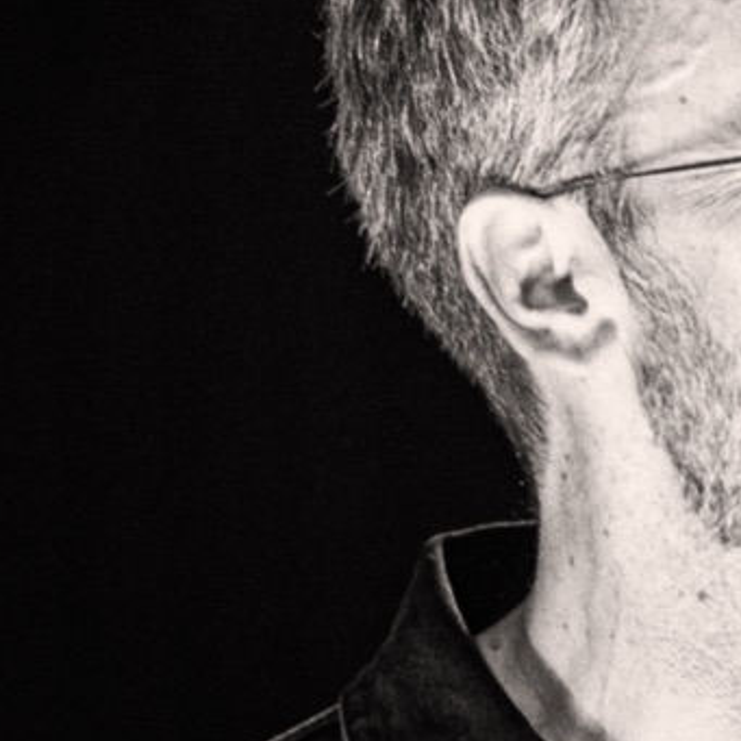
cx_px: 596
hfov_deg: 1.3
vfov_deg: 1.3
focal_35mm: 1348
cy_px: 921
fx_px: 32646
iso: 1600
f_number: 3.2
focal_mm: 176
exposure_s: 1/80
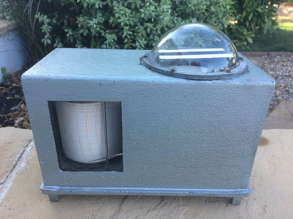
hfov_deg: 61.7
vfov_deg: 48.2
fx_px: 245
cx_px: 146
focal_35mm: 29
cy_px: 110
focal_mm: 4.15
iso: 32
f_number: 2.2
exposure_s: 1/101
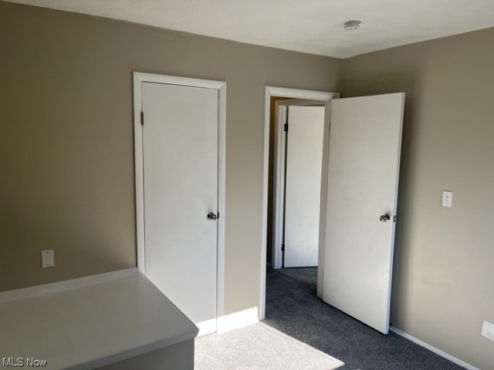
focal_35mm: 26
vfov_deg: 53.1
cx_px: 247
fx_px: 371
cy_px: 185
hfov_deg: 67.3
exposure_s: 1/304
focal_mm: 5.1
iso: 50
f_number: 1.6
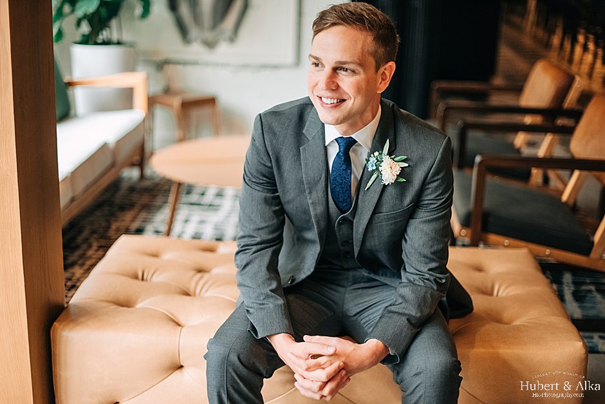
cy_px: 202
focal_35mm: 50
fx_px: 840
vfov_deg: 27.0
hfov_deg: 39.6
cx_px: 302
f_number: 1.4
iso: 1000
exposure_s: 1/320
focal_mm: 50
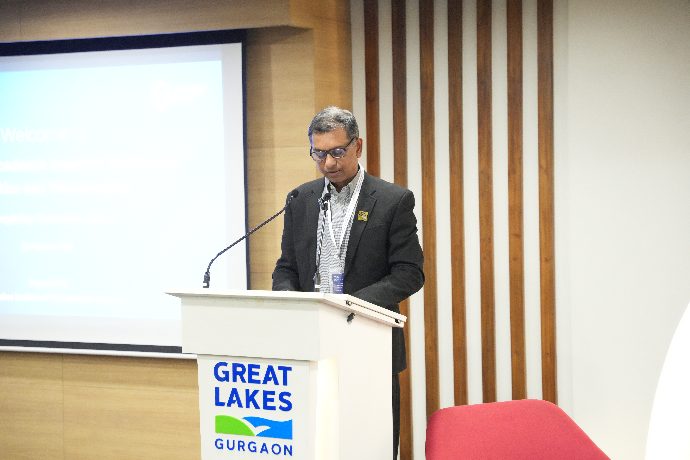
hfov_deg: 28.8
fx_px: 1342
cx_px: 345
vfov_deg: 19.5
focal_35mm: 70
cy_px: 230
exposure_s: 1/160
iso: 6400
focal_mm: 70
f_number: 3.5
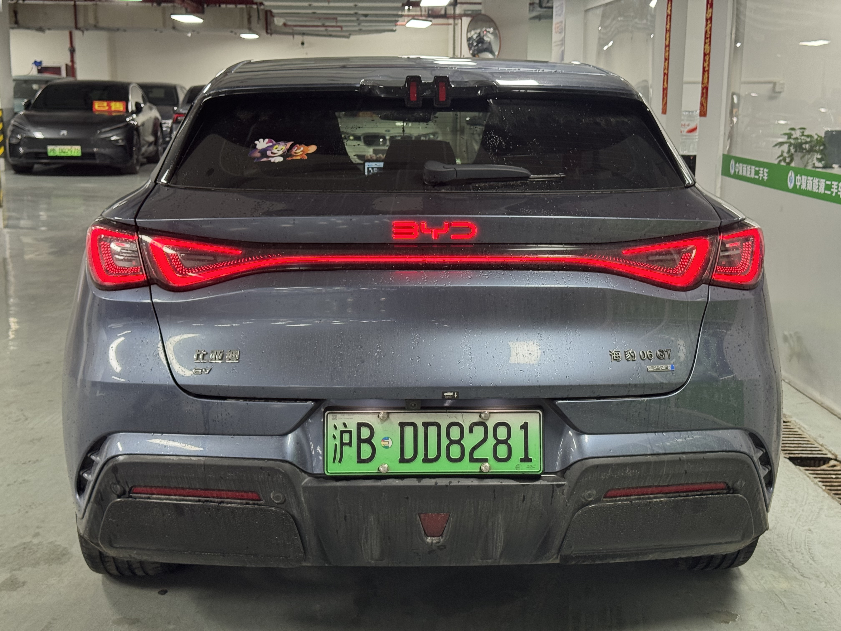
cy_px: 316
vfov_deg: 30.3
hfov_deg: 39.7
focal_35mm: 48
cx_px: 420
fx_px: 1166
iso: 125
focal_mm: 6.76
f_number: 1.78
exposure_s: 1/60
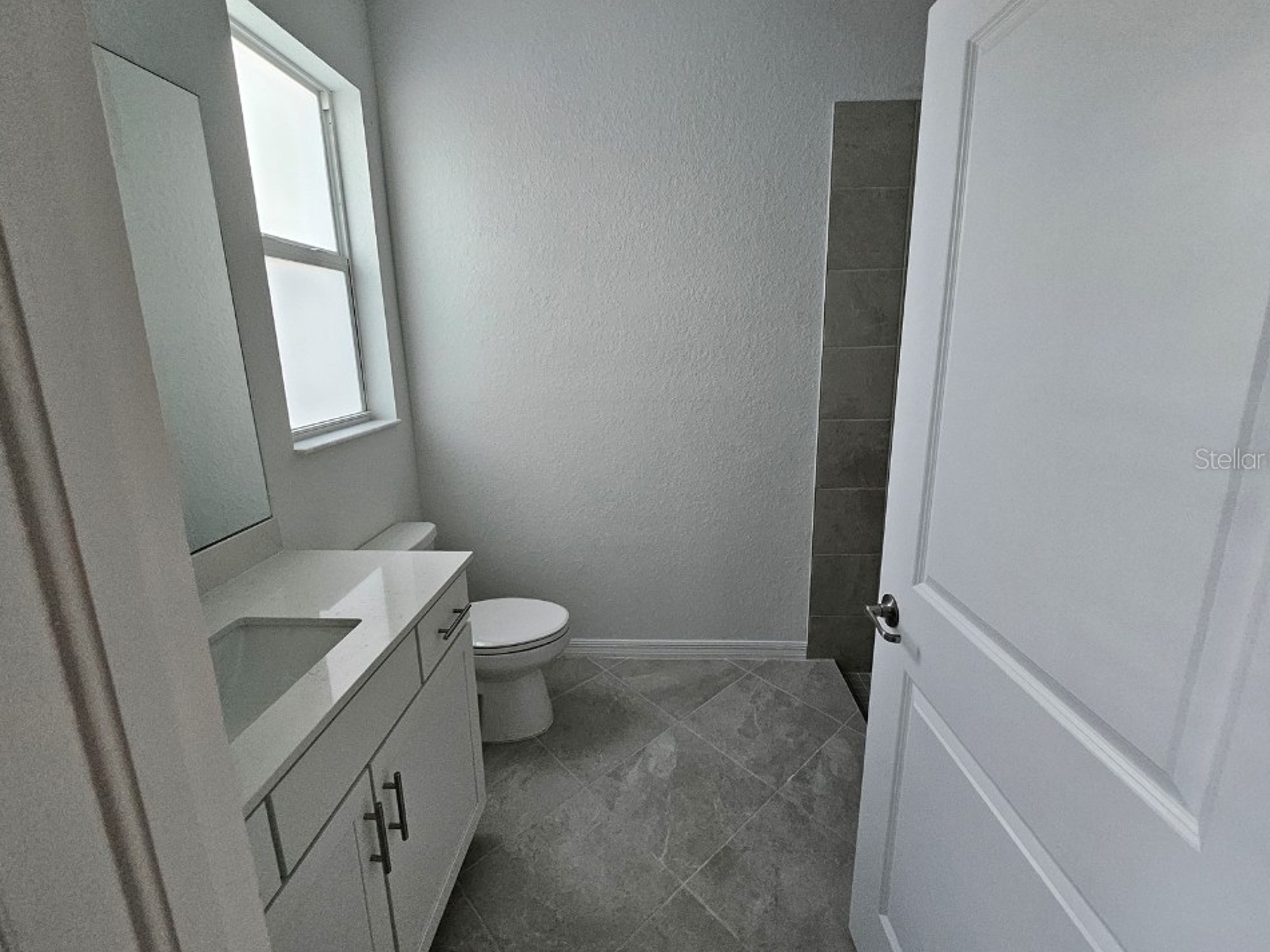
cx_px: 637
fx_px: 514
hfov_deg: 102.1
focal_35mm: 14
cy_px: 458
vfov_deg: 85.6
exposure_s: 1/40
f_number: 2.2
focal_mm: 1.7
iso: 320
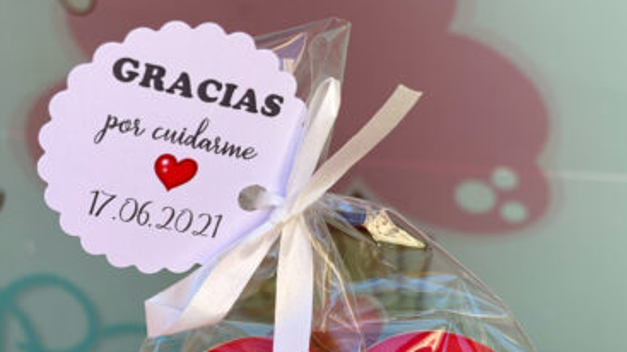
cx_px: 320
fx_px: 1296
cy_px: 423
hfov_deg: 27.2
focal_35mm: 78
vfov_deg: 14.9
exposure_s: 1/157
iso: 20
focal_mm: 6
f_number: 2
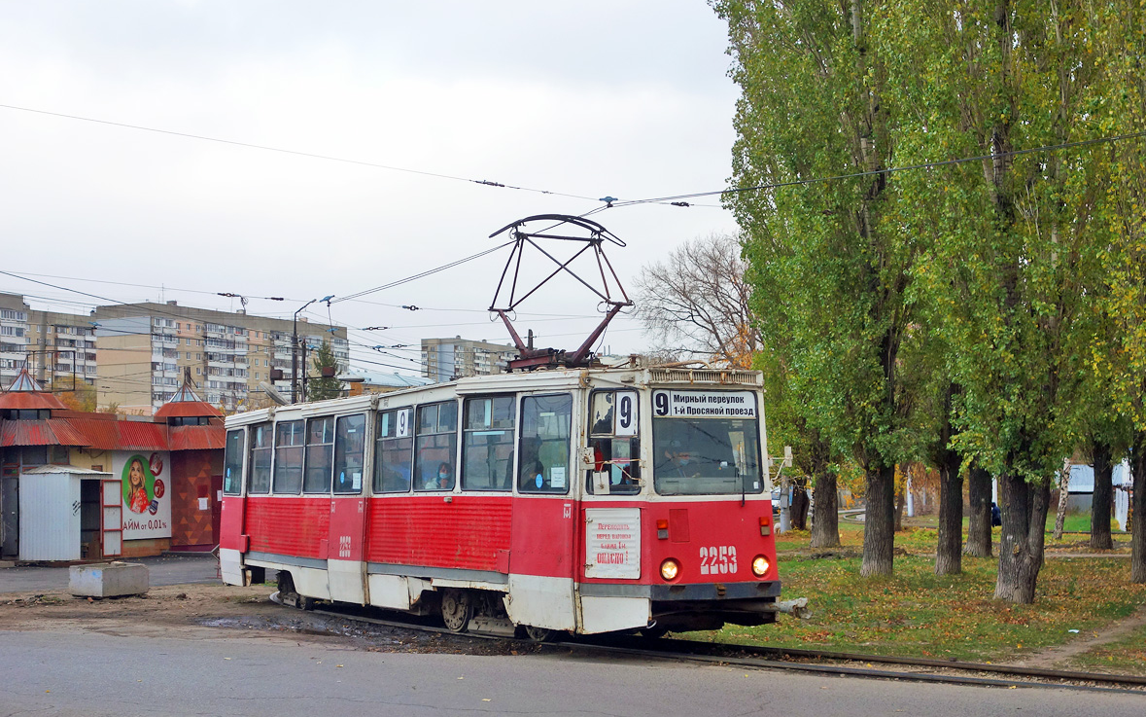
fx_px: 1718
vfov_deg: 23.6
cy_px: 369
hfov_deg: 36.9
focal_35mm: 55
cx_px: 568
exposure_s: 1/500
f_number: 3.5
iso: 125
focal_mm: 19.53
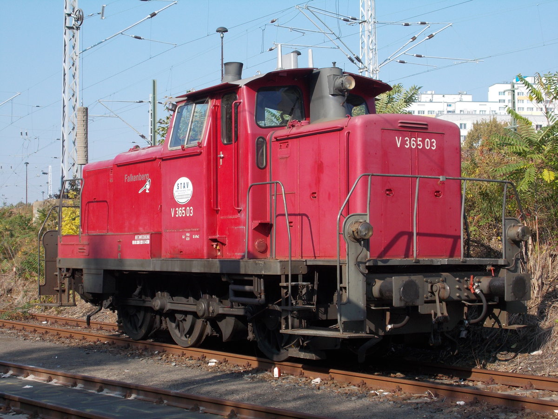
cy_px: 210
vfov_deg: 22.3
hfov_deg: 29.4
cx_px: 279
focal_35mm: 66
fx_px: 1064
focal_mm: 11.8
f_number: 5.3
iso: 80
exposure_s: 1/250
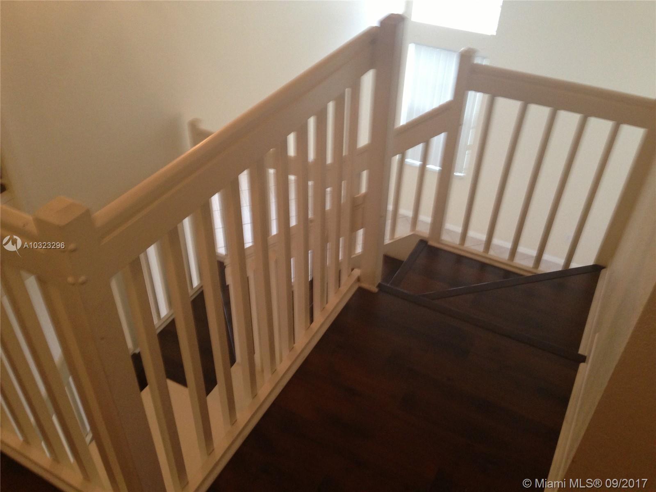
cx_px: 328
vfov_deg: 42.9
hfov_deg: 55.4
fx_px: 625
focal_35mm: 33
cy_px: 246
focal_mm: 4.13
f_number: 2.4
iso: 200
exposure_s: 1/20
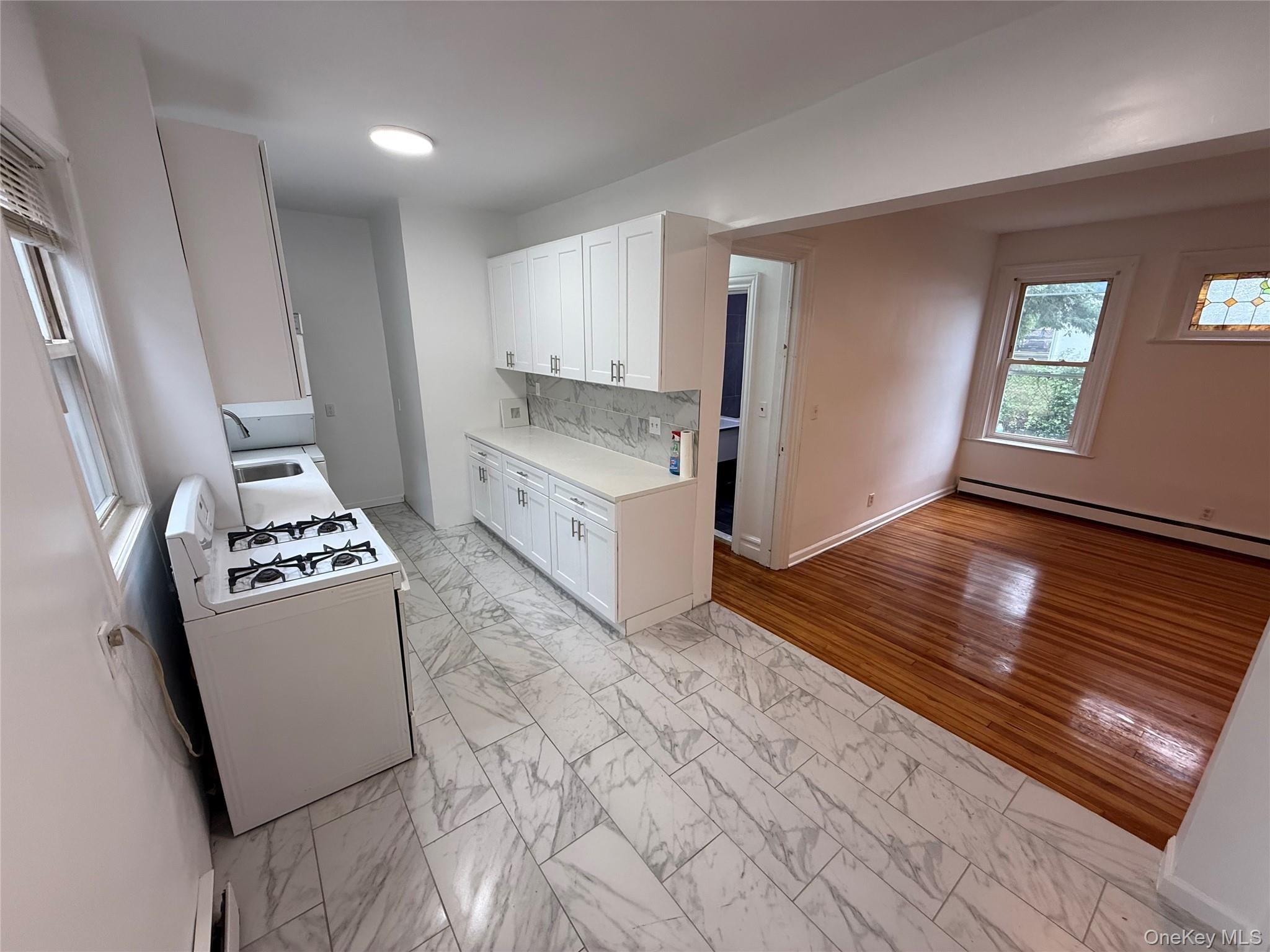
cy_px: 476
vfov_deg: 85.7
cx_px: 635
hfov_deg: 102.1
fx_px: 514
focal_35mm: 14
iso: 160
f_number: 2.2
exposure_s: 1/120
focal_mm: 2.22
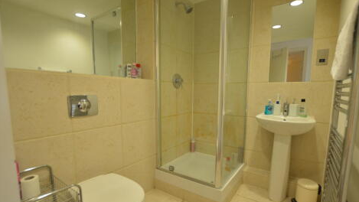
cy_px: 114
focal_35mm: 18
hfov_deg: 94.2
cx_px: 181
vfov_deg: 62.1
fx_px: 167
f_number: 3.5
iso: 400
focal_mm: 11
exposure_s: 1/20
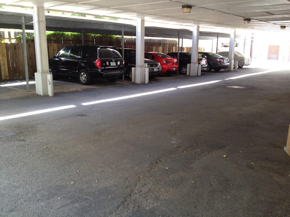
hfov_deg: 52.6
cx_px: 145
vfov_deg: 40.7
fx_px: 293
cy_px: 108
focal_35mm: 35
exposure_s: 1/30
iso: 80
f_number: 2.4
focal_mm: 4.28
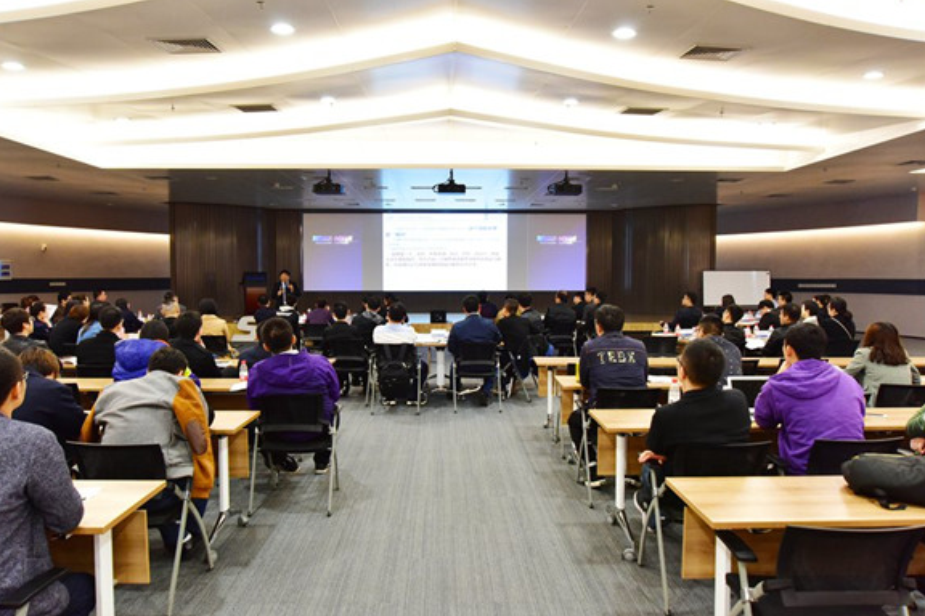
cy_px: 308
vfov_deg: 51.3
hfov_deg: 71.5
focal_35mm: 25
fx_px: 642
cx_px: 451
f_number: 4
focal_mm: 24
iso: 2500
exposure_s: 1/30
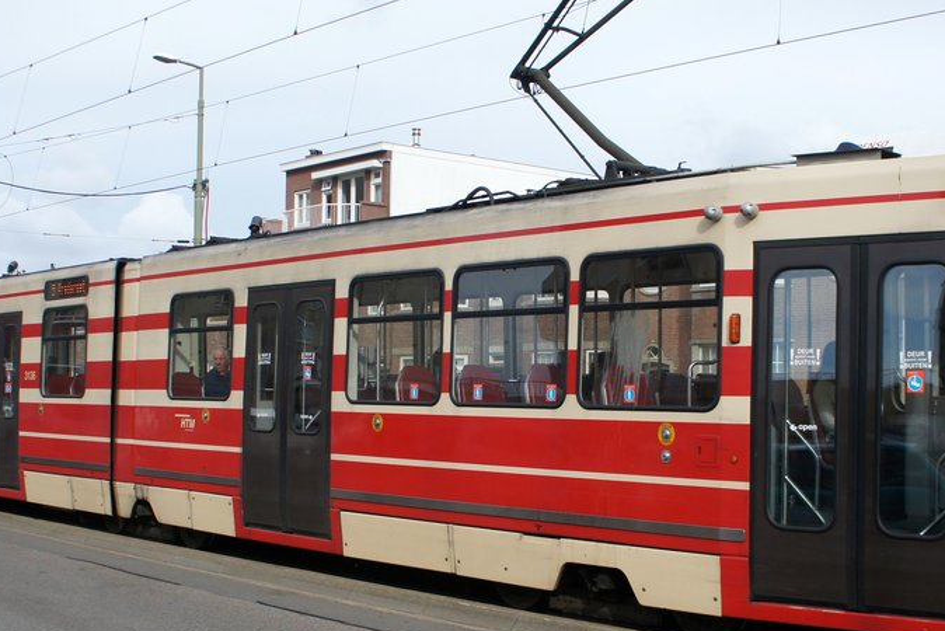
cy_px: 345
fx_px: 1260
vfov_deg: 28.1
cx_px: 555
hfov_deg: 41.0
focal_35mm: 48
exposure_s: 1/1600
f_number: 5
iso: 400
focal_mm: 18
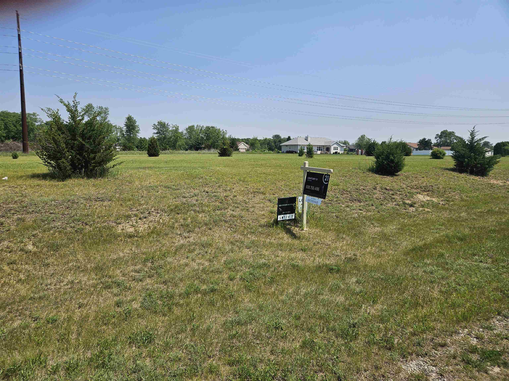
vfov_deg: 58.9
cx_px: 254
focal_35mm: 23
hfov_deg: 73.9
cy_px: 190
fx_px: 338
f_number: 1.8
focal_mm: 5.4
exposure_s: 1/3273
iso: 25
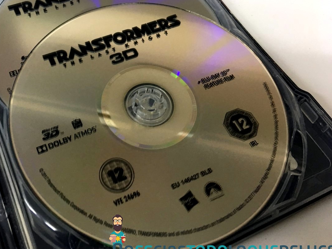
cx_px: 115
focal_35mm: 39
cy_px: 97
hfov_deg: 47.2
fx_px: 374
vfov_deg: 36.6
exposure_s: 1/17
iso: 64
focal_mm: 4.15
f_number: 2.2
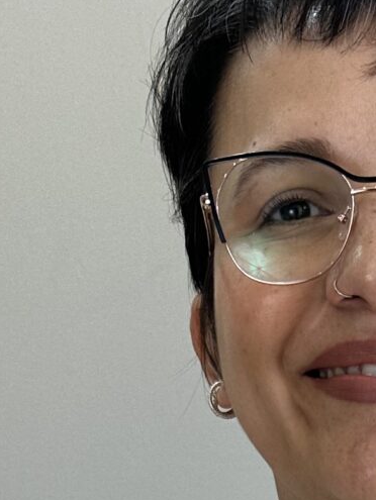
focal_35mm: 124
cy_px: 998
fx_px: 1794
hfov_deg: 11.7
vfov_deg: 13.6
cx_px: 459
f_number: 1.78
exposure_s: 1/160
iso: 64
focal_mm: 6.86
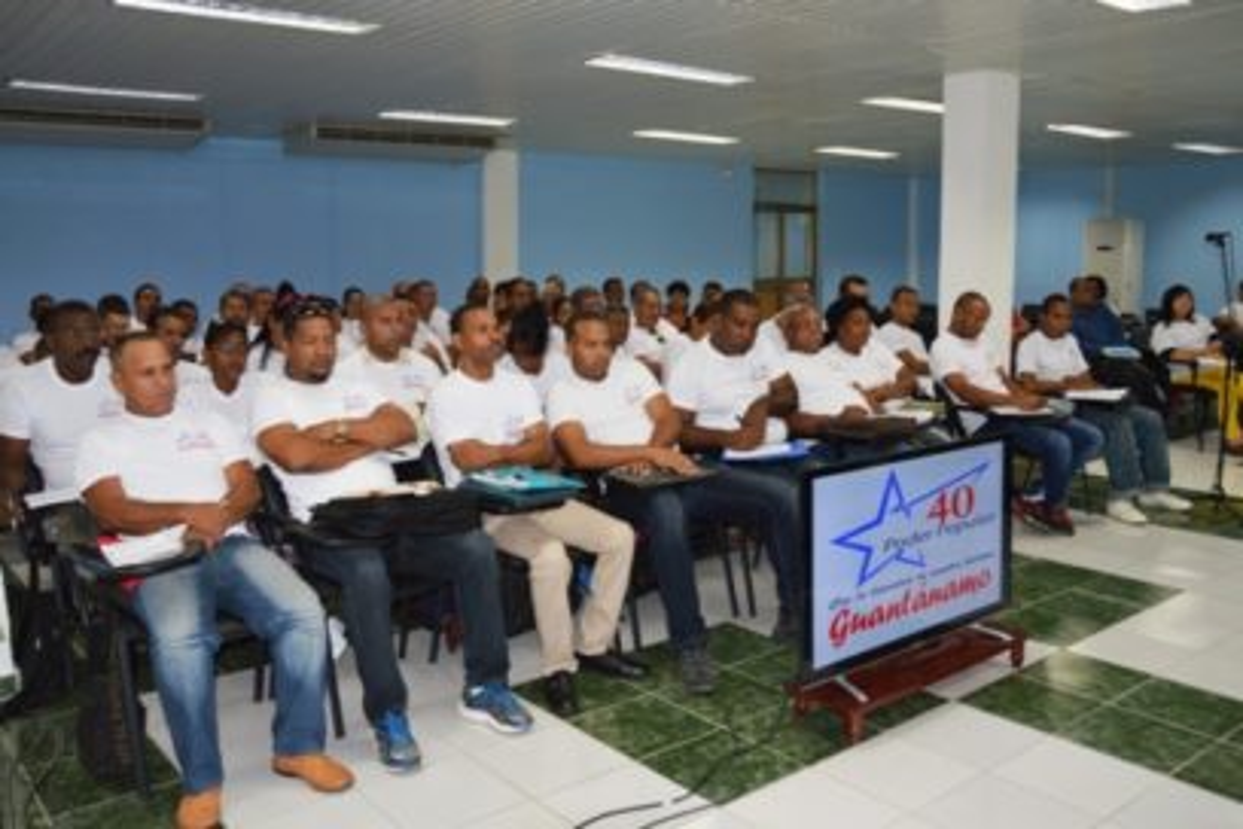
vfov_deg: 43.6
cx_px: 622
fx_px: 1036
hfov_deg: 61.9
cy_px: 414
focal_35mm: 30
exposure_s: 1/30
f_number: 3.5
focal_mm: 20
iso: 140
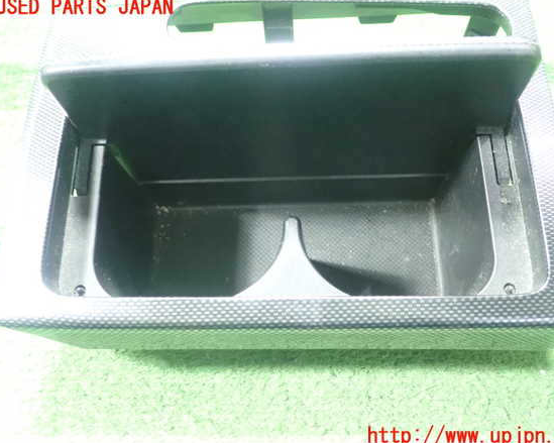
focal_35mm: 32
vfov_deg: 45.8
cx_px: 293
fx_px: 525
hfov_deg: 55.6
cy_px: 222
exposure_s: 1/30
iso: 1600
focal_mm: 5.5
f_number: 2.3
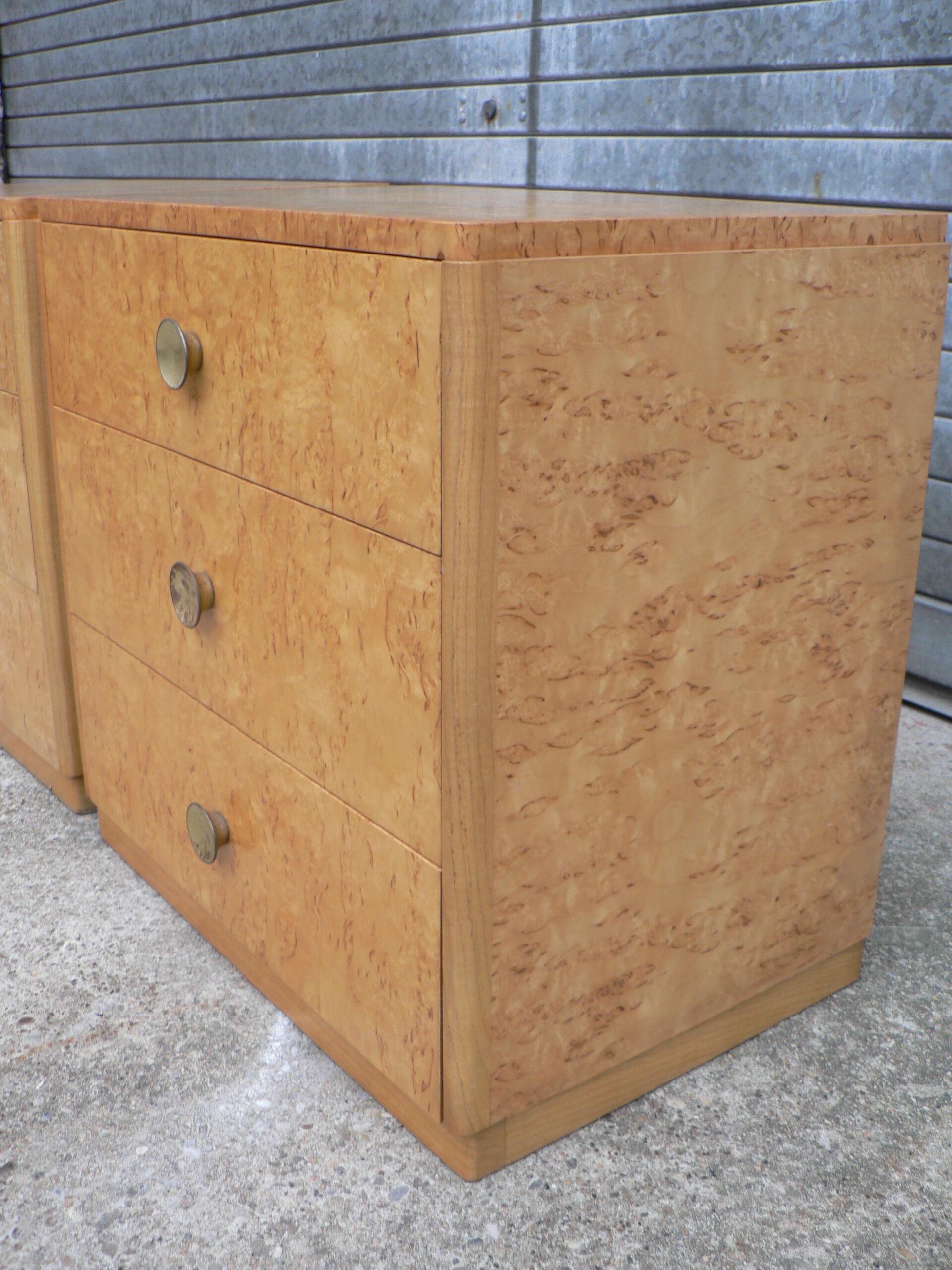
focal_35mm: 36
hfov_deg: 39.7
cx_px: 476
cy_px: 635
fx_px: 1320
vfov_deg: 51.4
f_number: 2.8
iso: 80
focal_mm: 6
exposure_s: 1/30
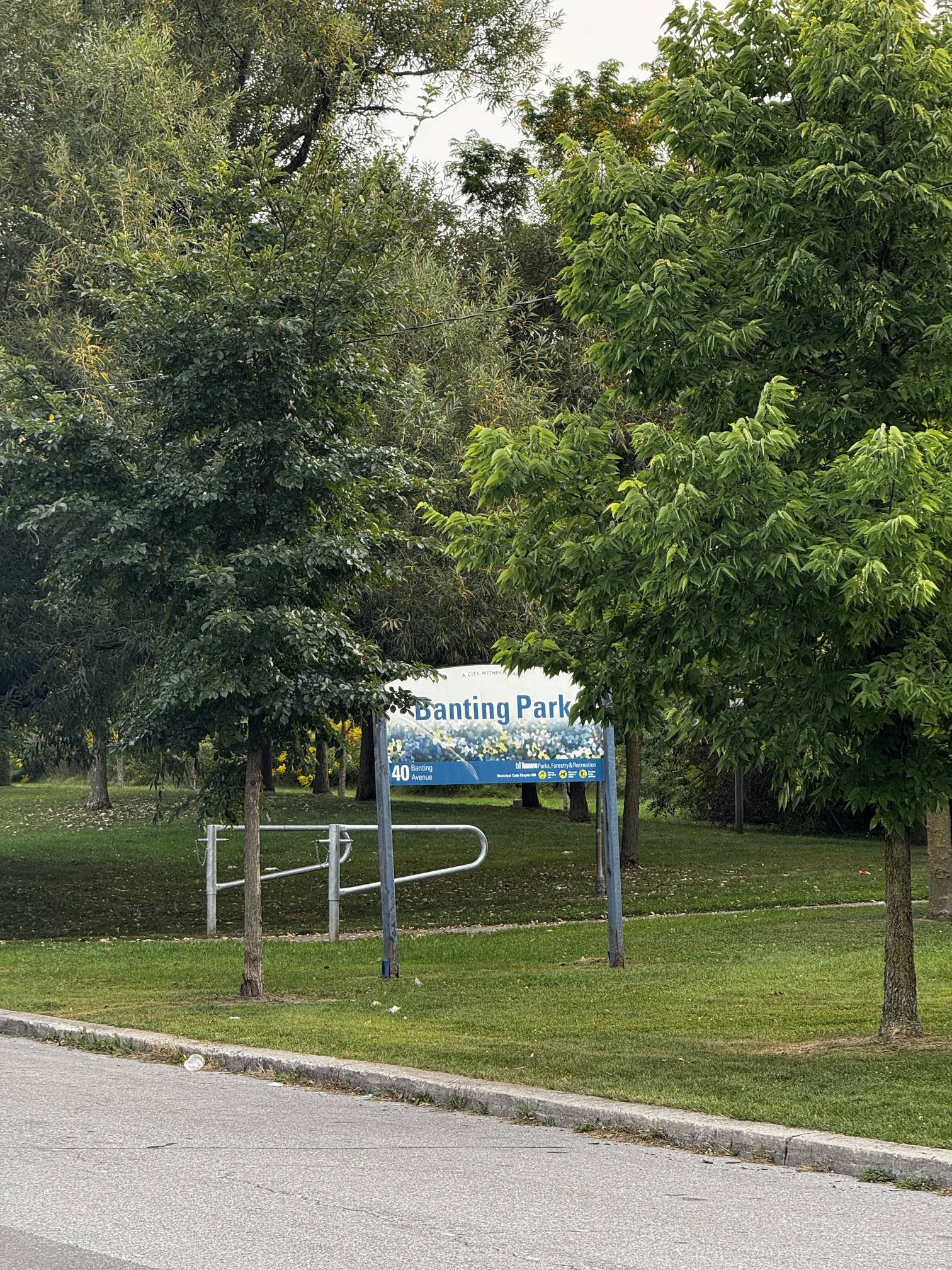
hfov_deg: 12.3
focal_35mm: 120
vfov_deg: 16.4
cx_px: 476
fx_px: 4400
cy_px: 635
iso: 50
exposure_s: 1/140
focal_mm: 15.66
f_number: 2.8
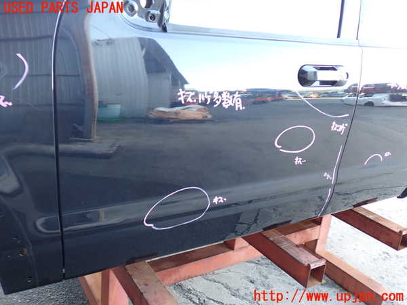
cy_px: 152
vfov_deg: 44.2
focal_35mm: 32
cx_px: 204
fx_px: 376
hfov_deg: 56.8
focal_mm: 5.79
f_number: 2.4
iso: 200
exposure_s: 1/30
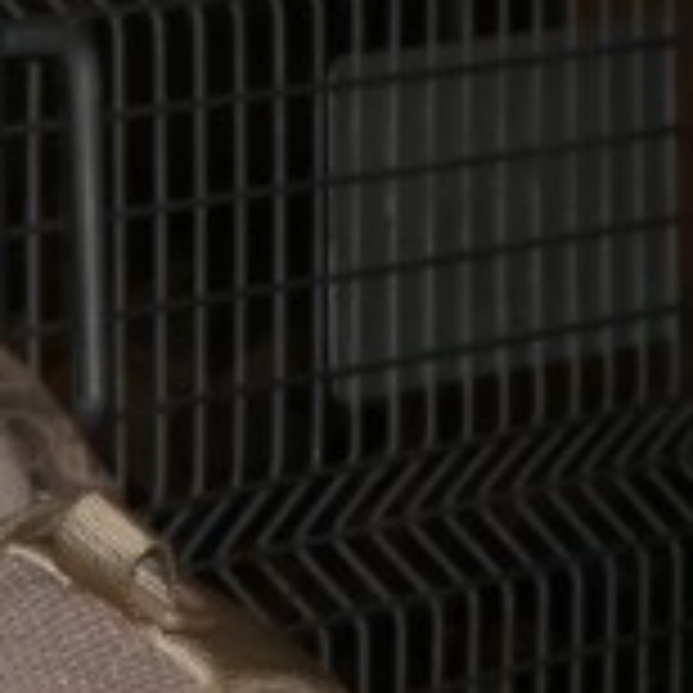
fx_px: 6171
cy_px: 900
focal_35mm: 272
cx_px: -2871
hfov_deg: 5.1
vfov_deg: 6.4
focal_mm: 30.5
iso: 800
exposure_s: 1/200
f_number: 11
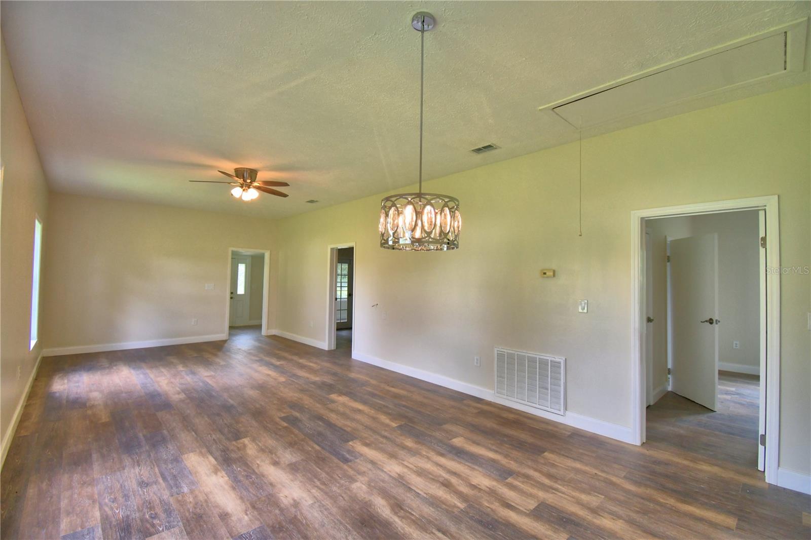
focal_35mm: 15
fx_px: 338
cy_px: 270
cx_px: 406
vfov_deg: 77.3
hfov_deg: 100.4
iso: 360
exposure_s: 1/125
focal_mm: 10
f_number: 4.5
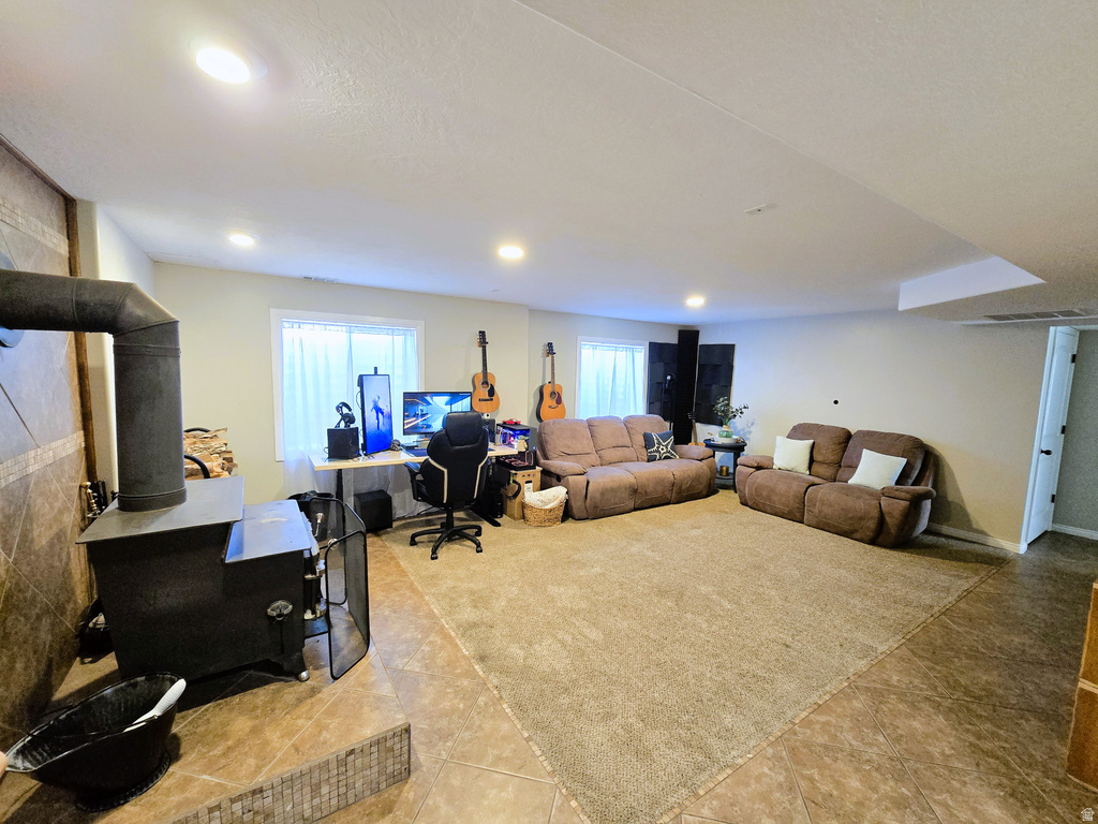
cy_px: 412
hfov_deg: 106.2
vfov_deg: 89.9
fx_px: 412
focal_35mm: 13
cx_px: 549
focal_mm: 2.2
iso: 800
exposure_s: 1/60
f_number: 2.2
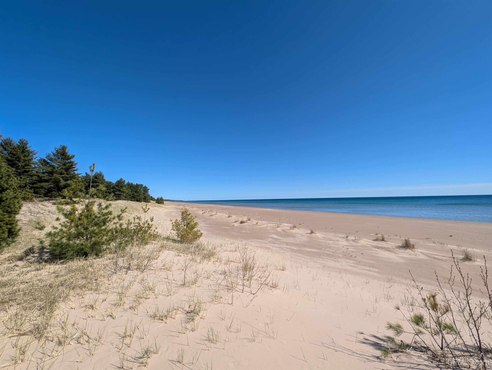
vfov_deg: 94.6
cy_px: 185
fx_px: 171
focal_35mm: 12
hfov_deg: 110.5
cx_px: 246
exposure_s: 1/1953
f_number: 1.95
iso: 42
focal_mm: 2.23
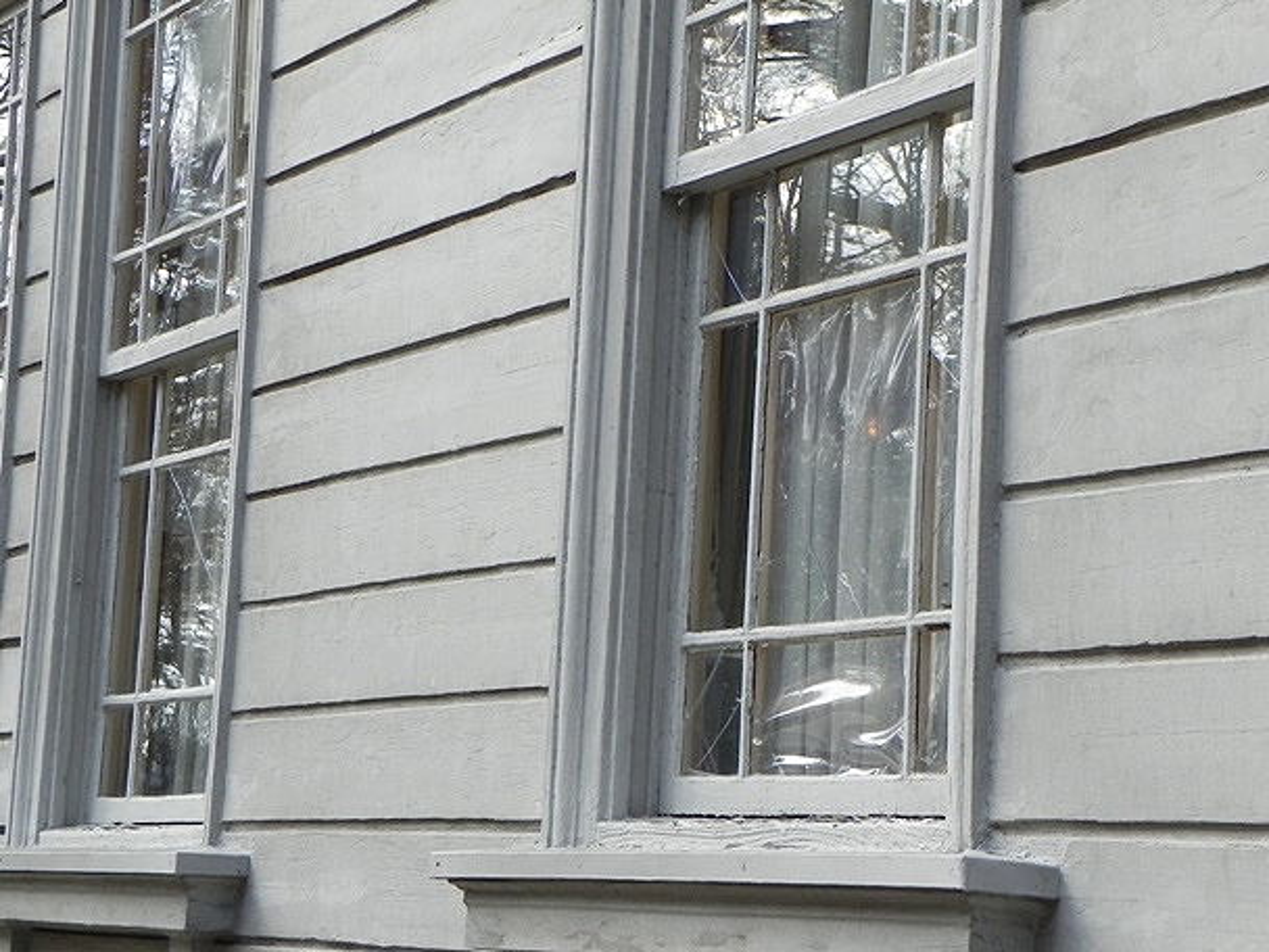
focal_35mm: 95
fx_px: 3483
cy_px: 476
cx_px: 634
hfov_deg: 20.7
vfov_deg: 15.6
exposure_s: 1/348
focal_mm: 16.9
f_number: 5
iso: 200
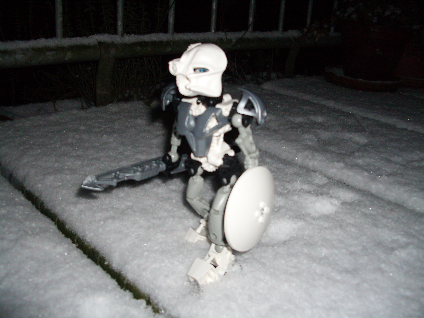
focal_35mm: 35
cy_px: 159
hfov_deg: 52.6
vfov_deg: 40.7
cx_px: 212
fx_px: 429
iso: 200
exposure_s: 1/60
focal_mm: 5.8
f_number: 2.6
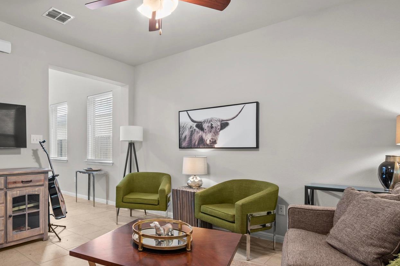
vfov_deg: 54.8
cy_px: 151
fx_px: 255
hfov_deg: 73.9
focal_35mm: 23
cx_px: 134
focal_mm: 14
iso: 400
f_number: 10
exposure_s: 1/1.67
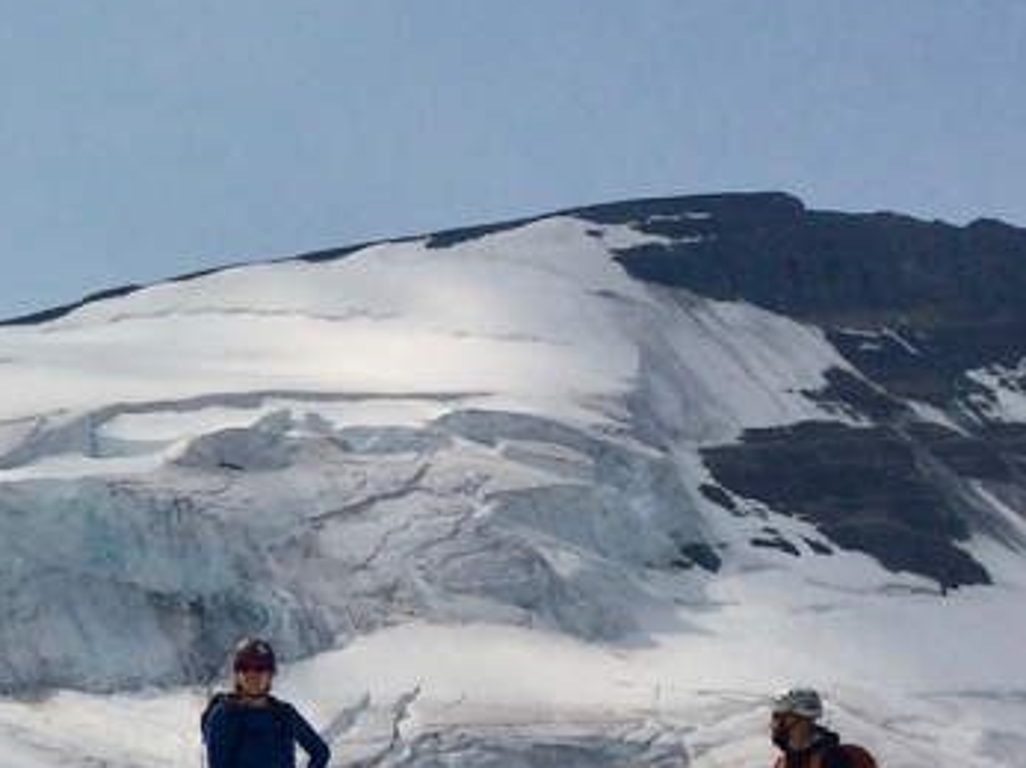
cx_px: -580
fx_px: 3170
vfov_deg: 13.8
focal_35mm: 107
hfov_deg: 16.5
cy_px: 322
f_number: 2.2
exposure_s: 1/13699
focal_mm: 4.15
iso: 40
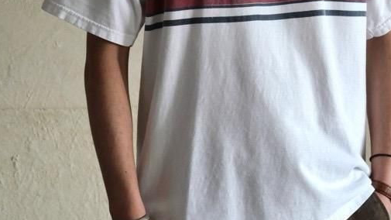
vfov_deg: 6.6
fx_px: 1908
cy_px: 74
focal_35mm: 184
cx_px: 244
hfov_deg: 11.7
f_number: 3.9
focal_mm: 50
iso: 800
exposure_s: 1/125
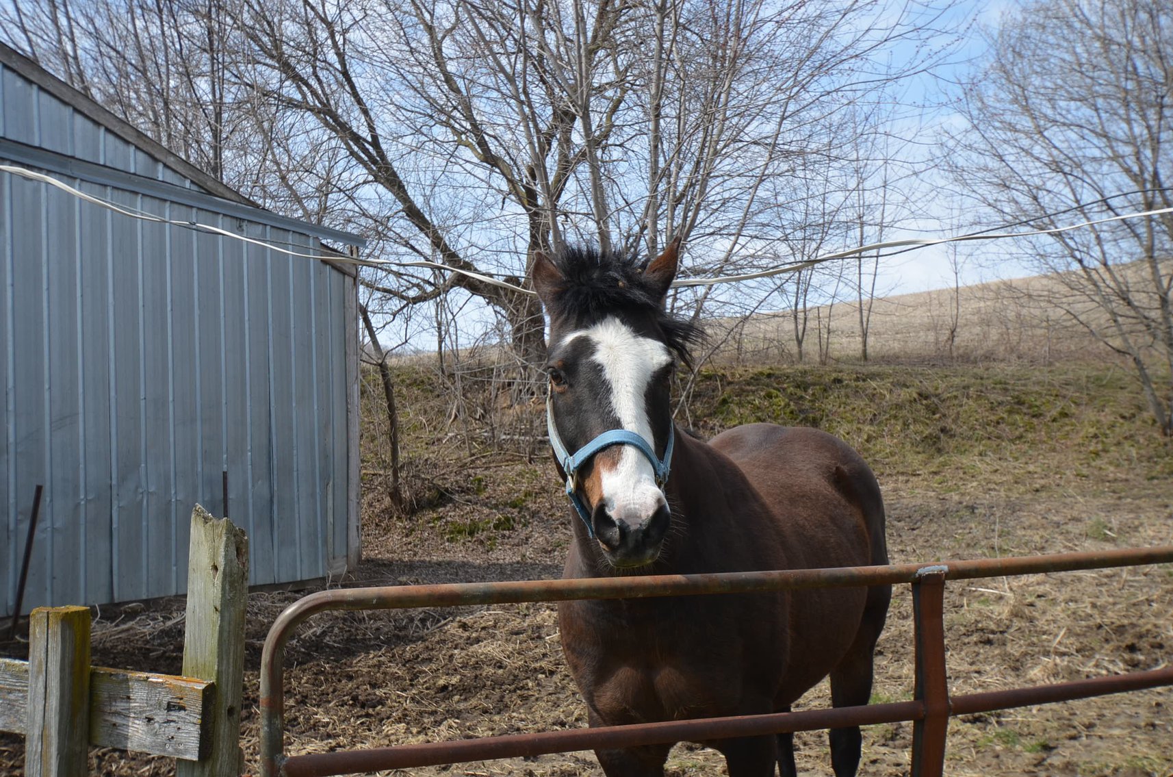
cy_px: 388
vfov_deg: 36.7
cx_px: 586
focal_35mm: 36
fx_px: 1170
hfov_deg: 53.2
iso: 180
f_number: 8
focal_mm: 24
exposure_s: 1/250
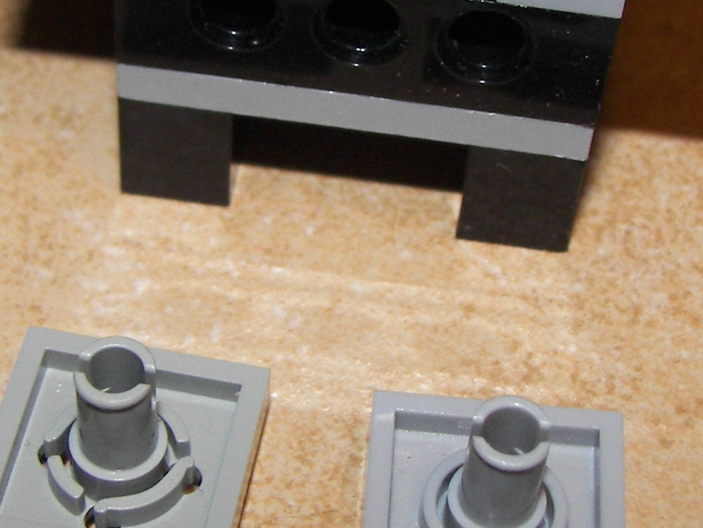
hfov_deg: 20.6
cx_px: 340
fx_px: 1930
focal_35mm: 95
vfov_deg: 15.6
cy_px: 237
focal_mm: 6
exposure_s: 1/30
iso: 100
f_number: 2.8
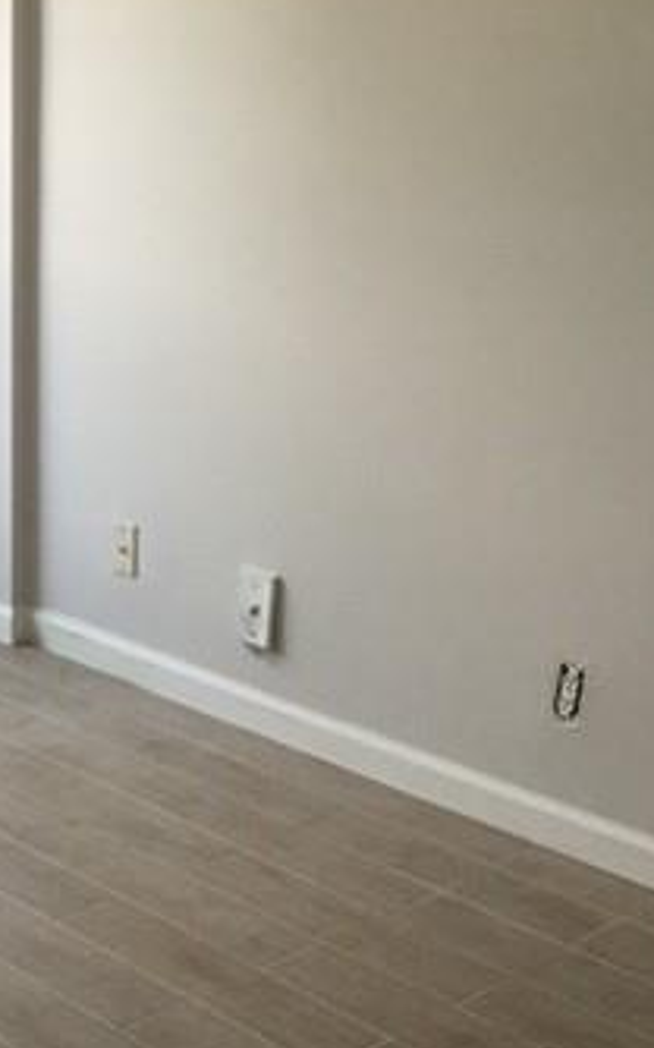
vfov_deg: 32.6
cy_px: 966
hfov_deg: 21.6
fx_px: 1683
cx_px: 85
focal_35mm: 59
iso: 40
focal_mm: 4.15
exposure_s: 1/30
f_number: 2.2
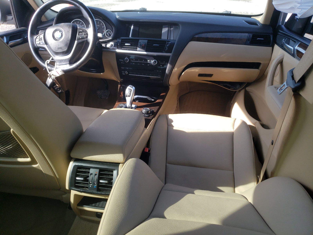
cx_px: 156
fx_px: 235
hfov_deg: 67.3
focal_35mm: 26
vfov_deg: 53.1
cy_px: 118
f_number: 1.5
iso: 50
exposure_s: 1/455
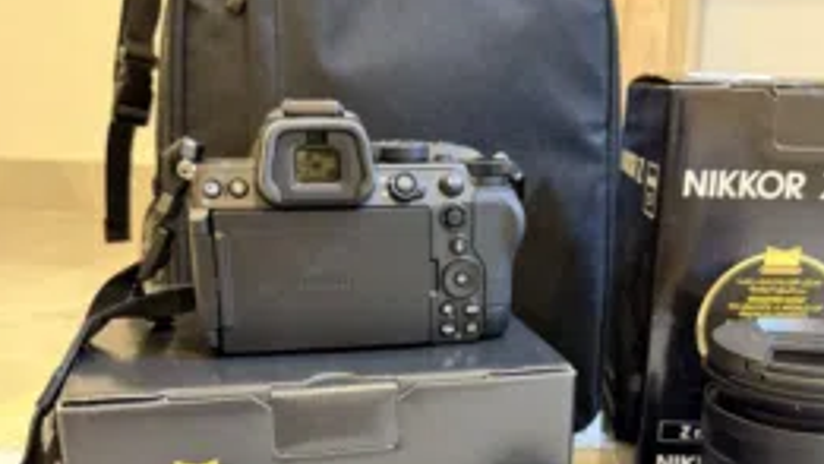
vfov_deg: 29.1
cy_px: 366
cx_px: 442
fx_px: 874
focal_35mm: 40
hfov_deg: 50.4
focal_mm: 6.76
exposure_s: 1/25
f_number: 1.78
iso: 1000
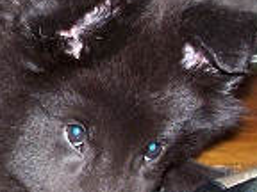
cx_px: -64
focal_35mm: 107
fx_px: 794
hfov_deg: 17.4
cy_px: 92
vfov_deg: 13.8
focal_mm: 6
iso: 80
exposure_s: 1/64
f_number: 2.7
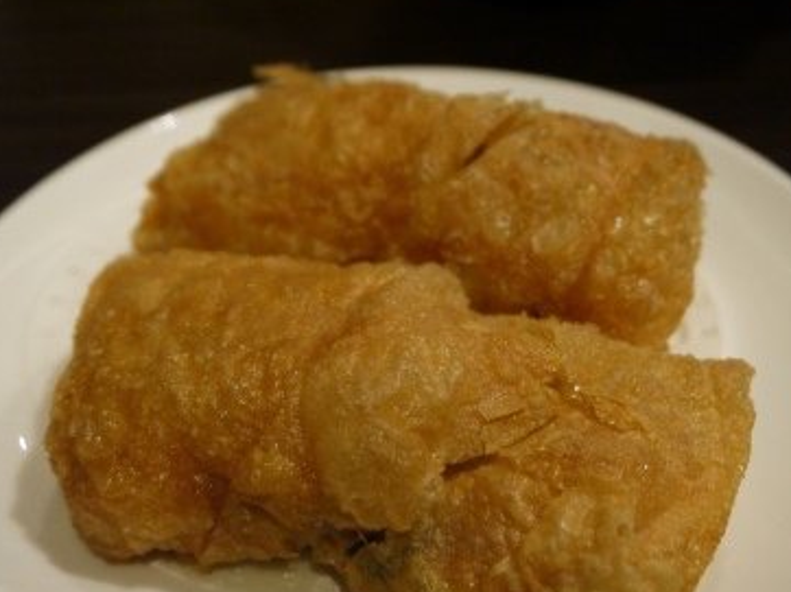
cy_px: 339
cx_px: 404
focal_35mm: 52
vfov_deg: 28.0
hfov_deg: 36.8
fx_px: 1187
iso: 1250
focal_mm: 21
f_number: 4.6
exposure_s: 1/60
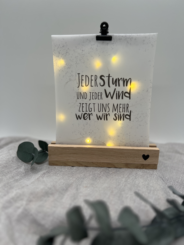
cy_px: 122
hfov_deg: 53.1
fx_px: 184
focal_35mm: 26
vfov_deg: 67.3
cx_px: 92
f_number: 1.5
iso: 50
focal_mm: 5.7
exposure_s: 1/840
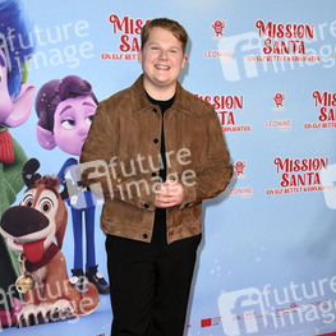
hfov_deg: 24.3
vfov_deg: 24.1
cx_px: 167
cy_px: 243
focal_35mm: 71
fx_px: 780
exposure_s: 1/250
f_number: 5.6
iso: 1000
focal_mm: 55
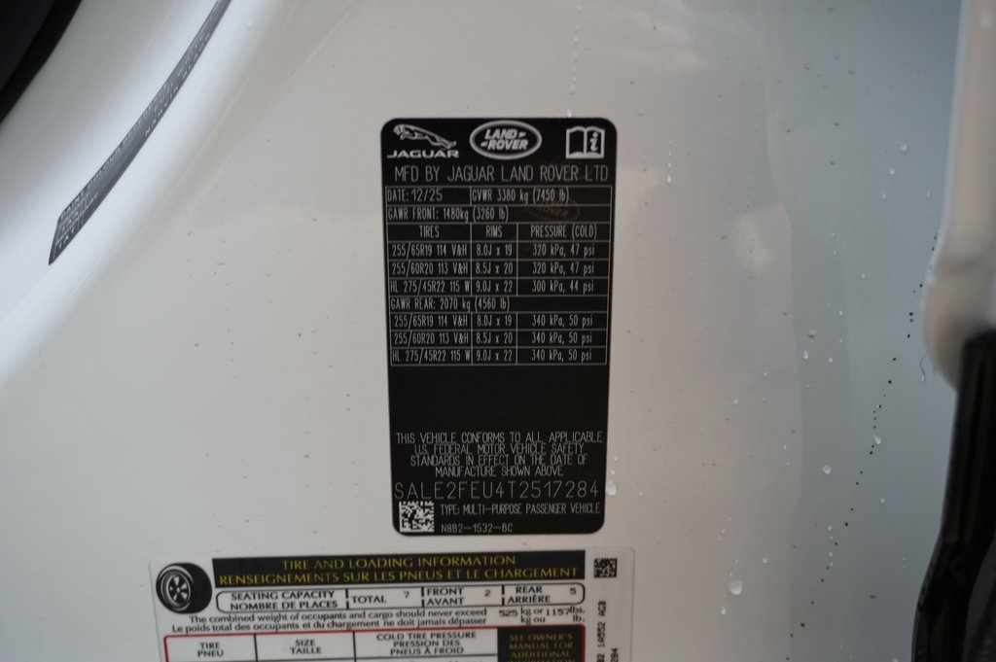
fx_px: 1327
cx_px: 498
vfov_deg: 28.0
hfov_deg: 41.1
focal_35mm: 48
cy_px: 331
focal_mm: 32
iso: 100
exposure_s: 1/50
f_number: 5
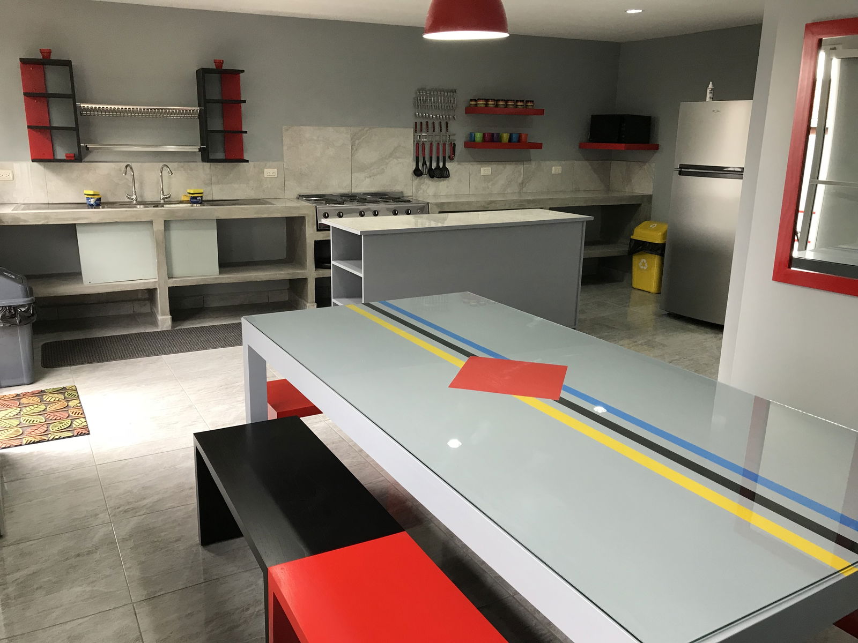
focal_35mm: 28
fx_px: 694
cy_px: 322
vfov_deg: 49.7
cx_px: 429
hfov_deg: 63.4
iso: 32
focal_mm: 3.99
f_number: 1.8
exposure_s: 1/40
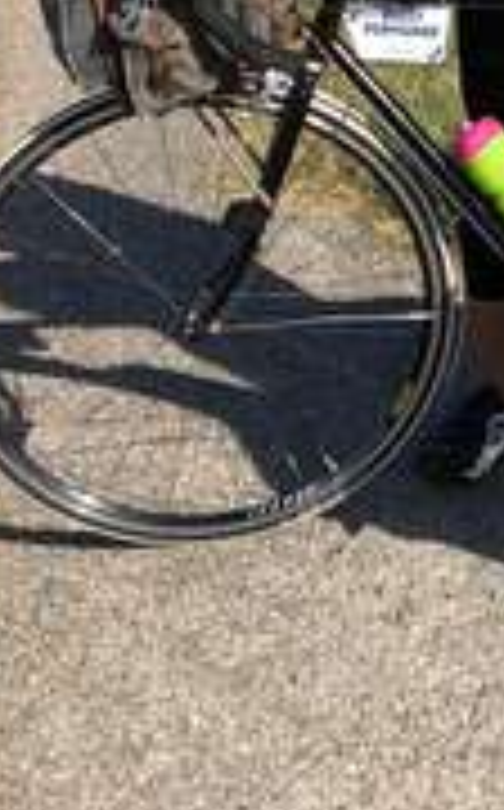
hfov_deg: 12.2
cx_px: 860
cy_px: -162
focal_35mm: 99
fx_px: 2183
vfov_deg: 19.8
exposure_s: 1/2088
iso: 20
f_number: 1.8
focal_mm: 3.99
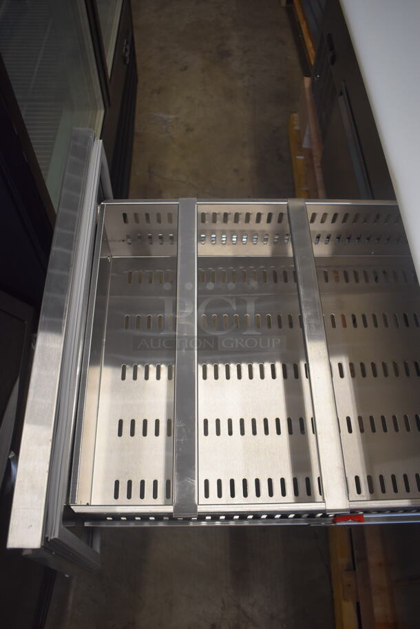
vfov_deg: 61.9
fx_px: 524
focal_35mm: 30
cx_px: 210
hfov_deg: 43.7
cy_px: 314
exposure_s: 1/160
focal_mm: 20
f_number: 3.5
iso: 800
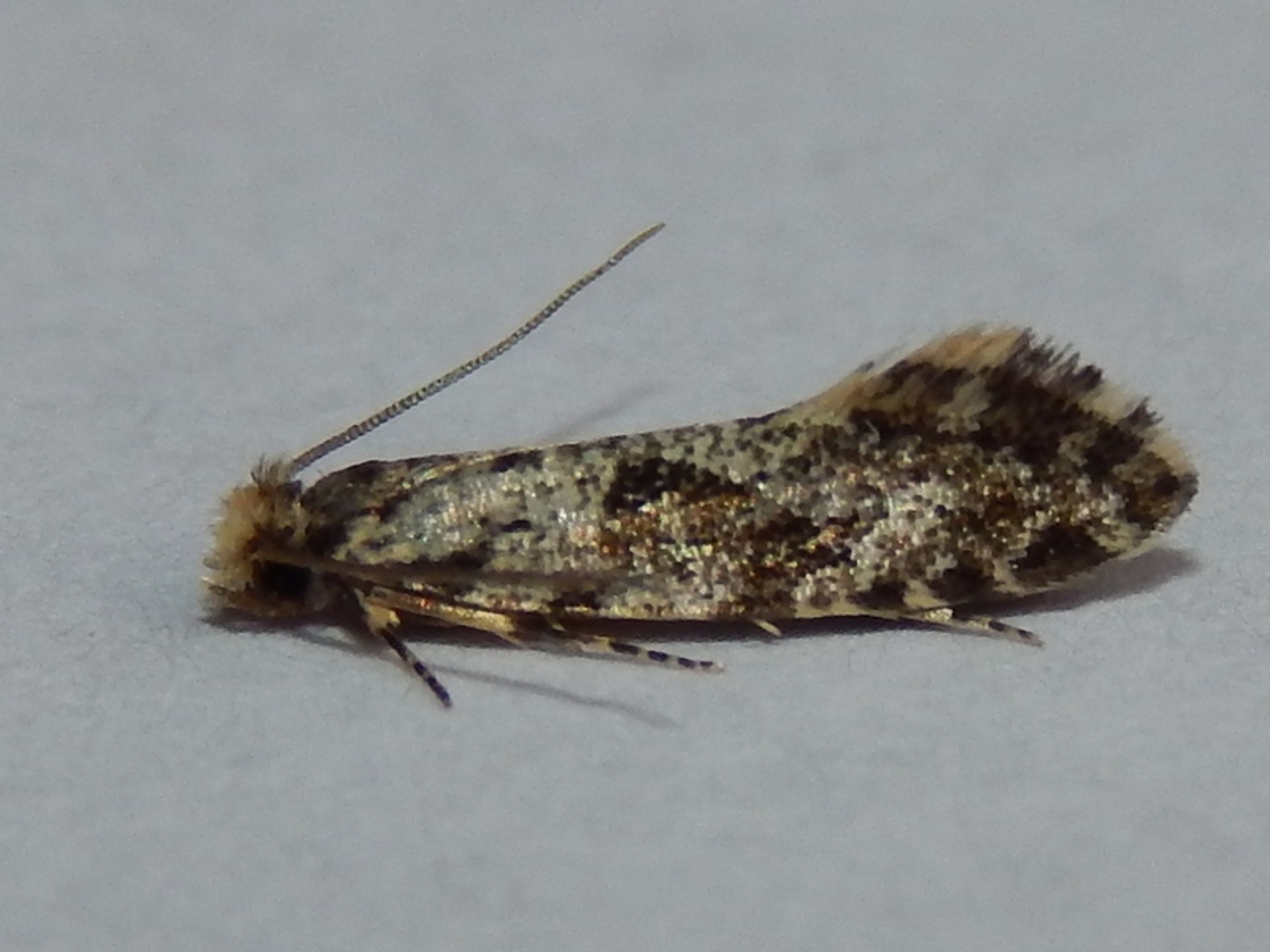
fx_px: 4843
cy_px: 476
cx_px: 635
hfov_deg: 14.9
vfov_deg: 11.2
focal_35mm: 132
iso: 125
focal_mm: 23.4
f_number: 9.6
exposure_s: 1/200
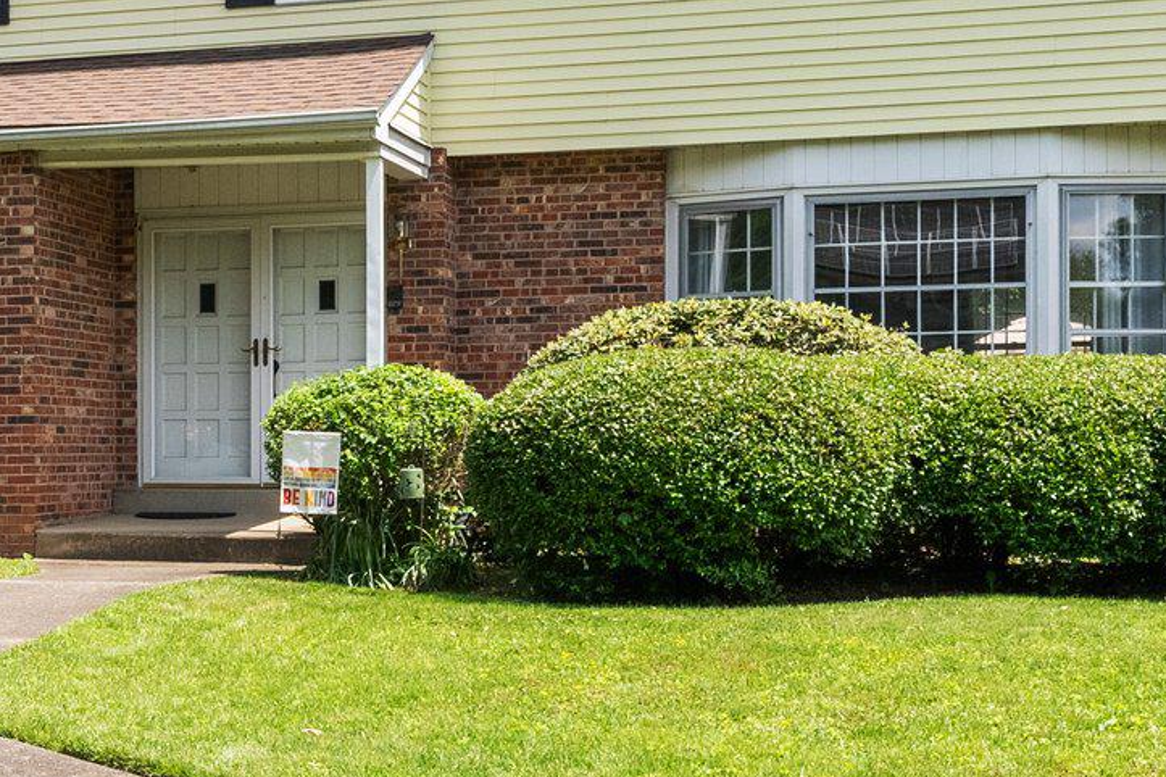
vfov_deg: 19.8
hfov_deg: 28.6
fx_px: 2202
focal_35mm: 68
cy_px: 135
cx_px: 142
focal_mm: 24
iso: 800
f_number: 11
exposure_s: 1/800
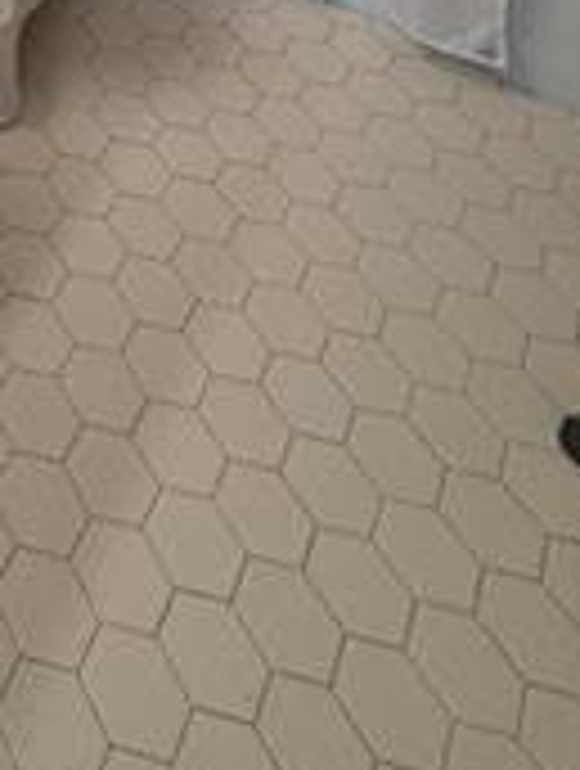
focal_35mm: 49
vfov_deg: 24.4
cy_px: -513
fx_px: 1091
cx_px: -283
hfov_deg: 23.8
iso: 64
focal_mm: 2.22
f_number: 2.2
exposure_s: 1/120
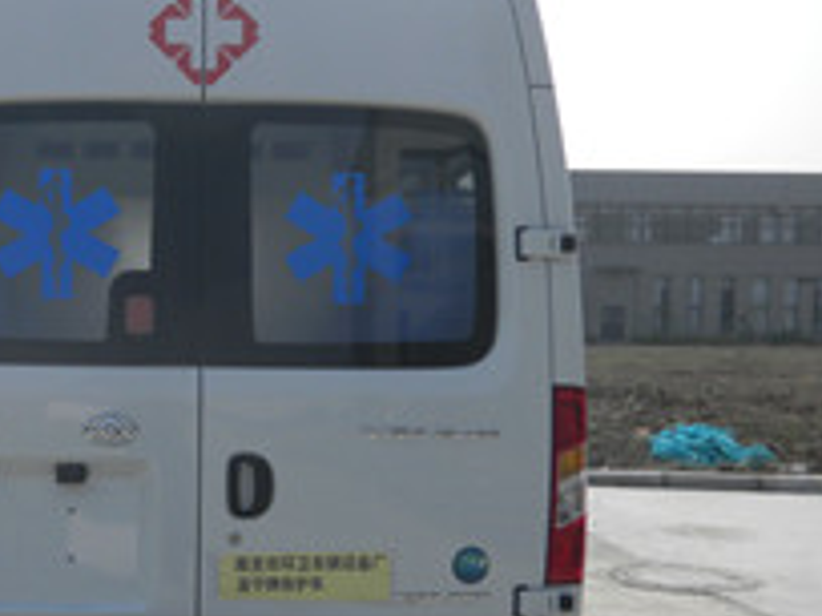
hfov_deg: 33.7
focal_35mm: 55
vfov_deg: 26.4
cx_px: 145
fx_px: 1306
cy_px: 399
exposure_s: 1/250
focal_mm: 5
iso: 80
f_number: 7.9
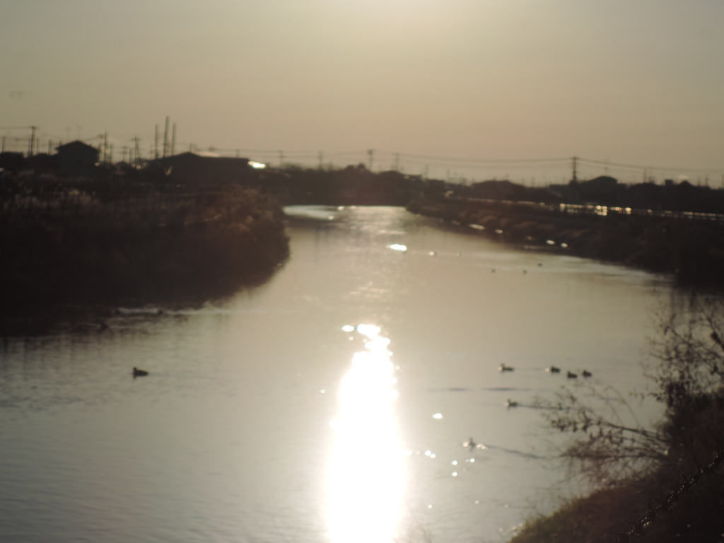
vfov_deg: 12.3
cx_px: 362
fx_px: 2510
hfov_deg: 16.4
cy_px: 272
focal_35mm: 120
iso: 80
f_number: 5.6
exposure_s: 1/1250
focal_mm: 25.5
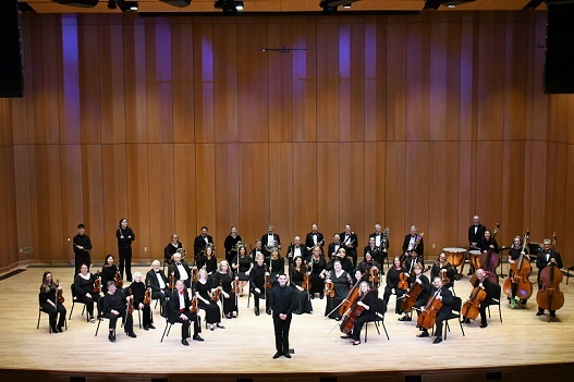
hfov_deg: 35.1
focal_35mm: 57
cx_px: 287
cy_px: 191
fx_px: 908
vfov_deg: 23.8
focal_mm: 38
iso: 6400
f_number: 4.8
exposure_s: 1/500
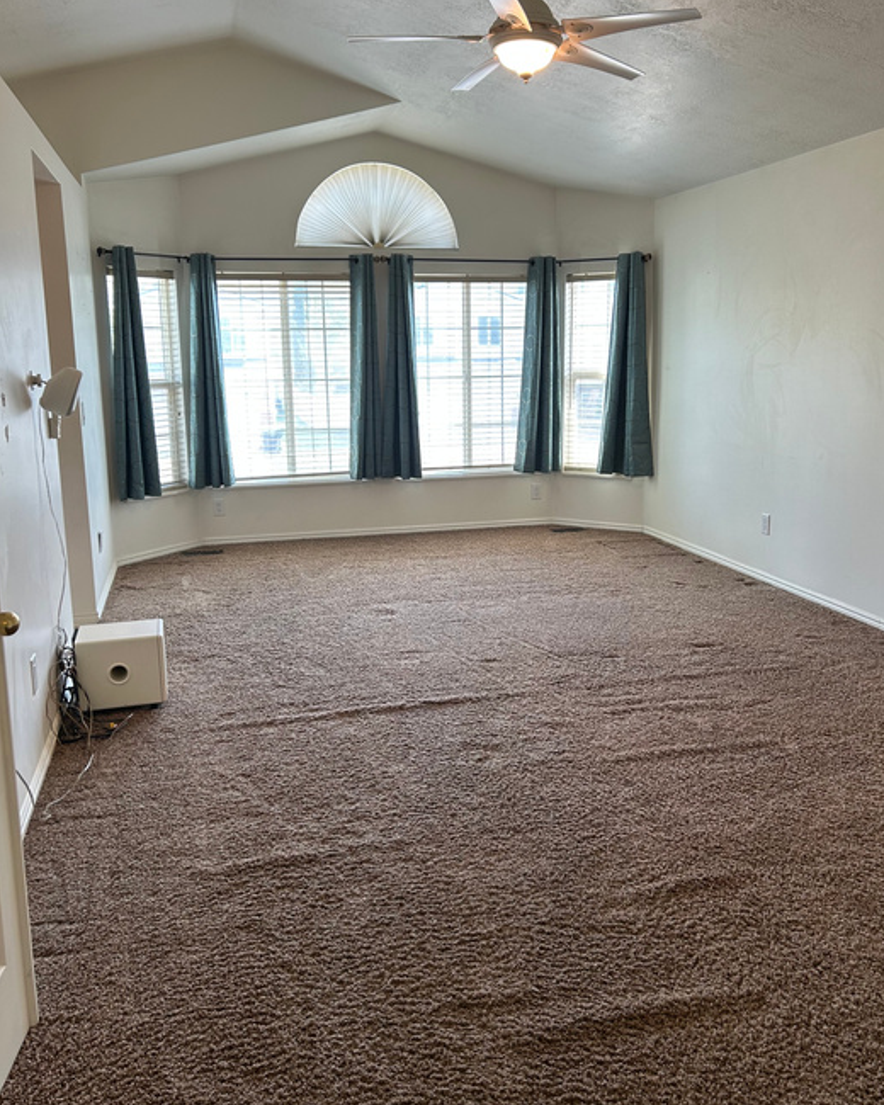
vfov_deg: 58.8
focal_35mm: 30
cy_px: 537
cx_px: 471
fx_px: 981
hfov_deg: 48.5
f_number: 1.5
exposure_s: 1/120
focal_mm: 5.7
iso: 64
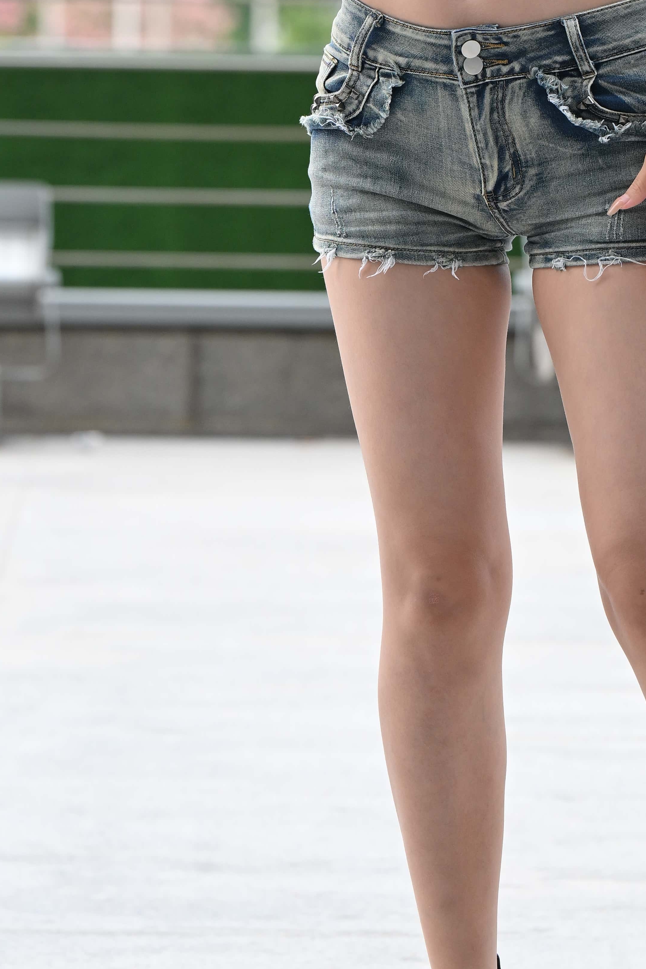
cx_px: 506
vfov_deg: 7.7
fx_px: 7215
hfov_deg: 5.1
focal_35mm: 268
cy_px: 185
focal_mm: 105
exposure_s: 1/800
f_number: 4
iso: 400
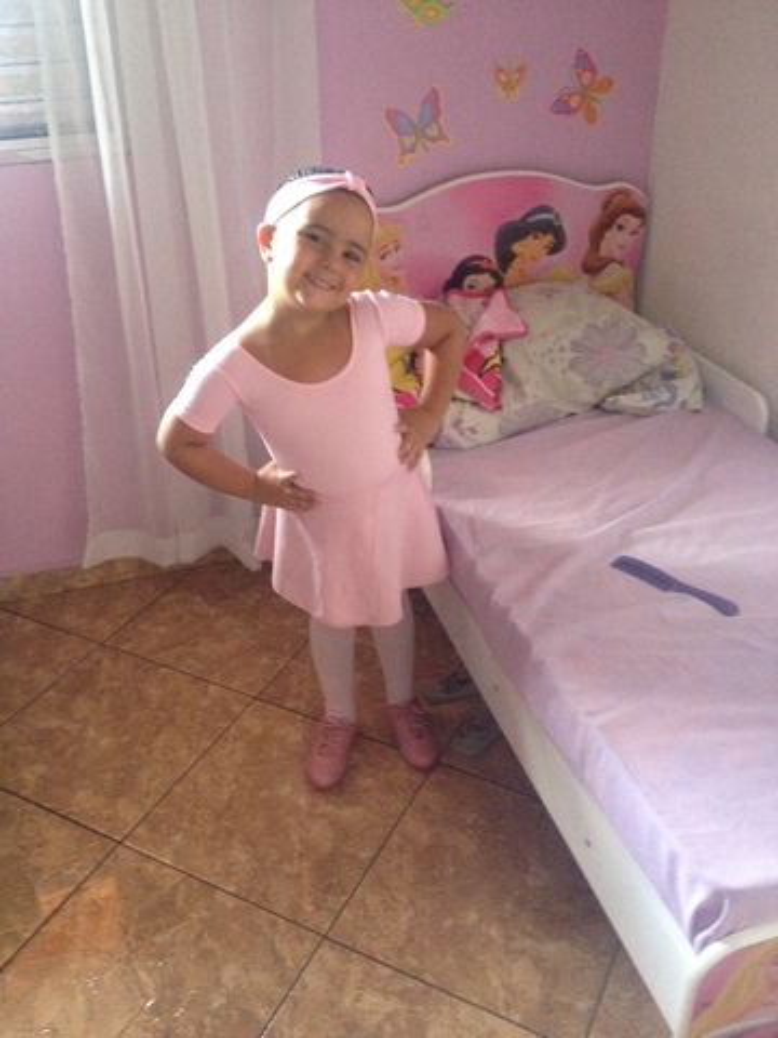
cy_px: 519
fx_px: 1049
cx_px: 389
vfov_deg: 52.6
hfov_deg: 40.7
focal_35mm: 35
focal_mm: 4.28
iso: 400
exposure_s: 1/17
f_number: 2.4
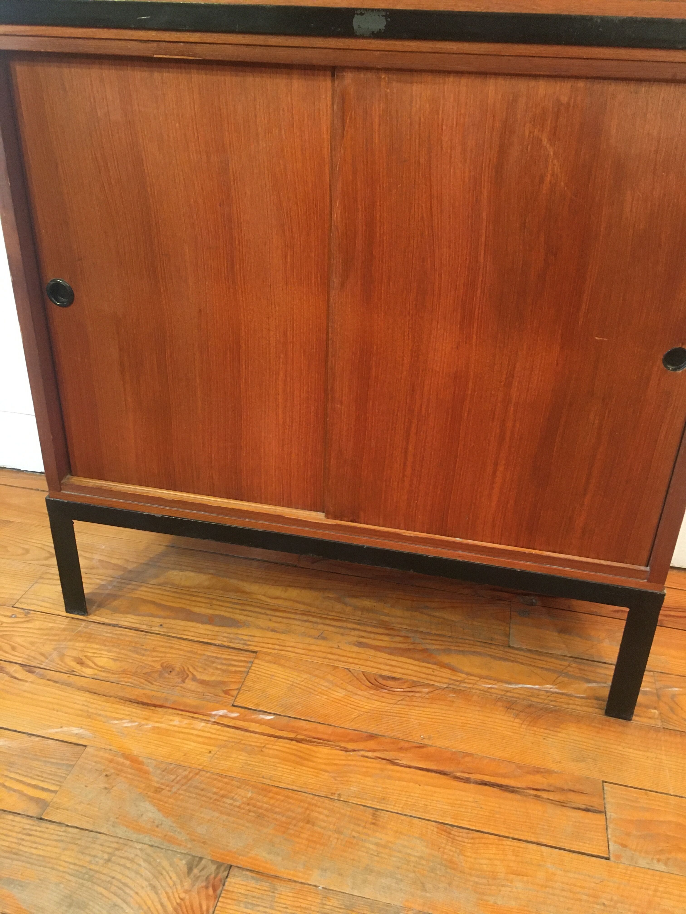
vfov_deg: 61.7
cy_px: 457
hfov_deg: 48.2
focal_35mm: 29
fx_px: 766
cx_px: 343
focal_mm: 4.15
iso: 250
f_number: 2.2
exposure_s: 1/33
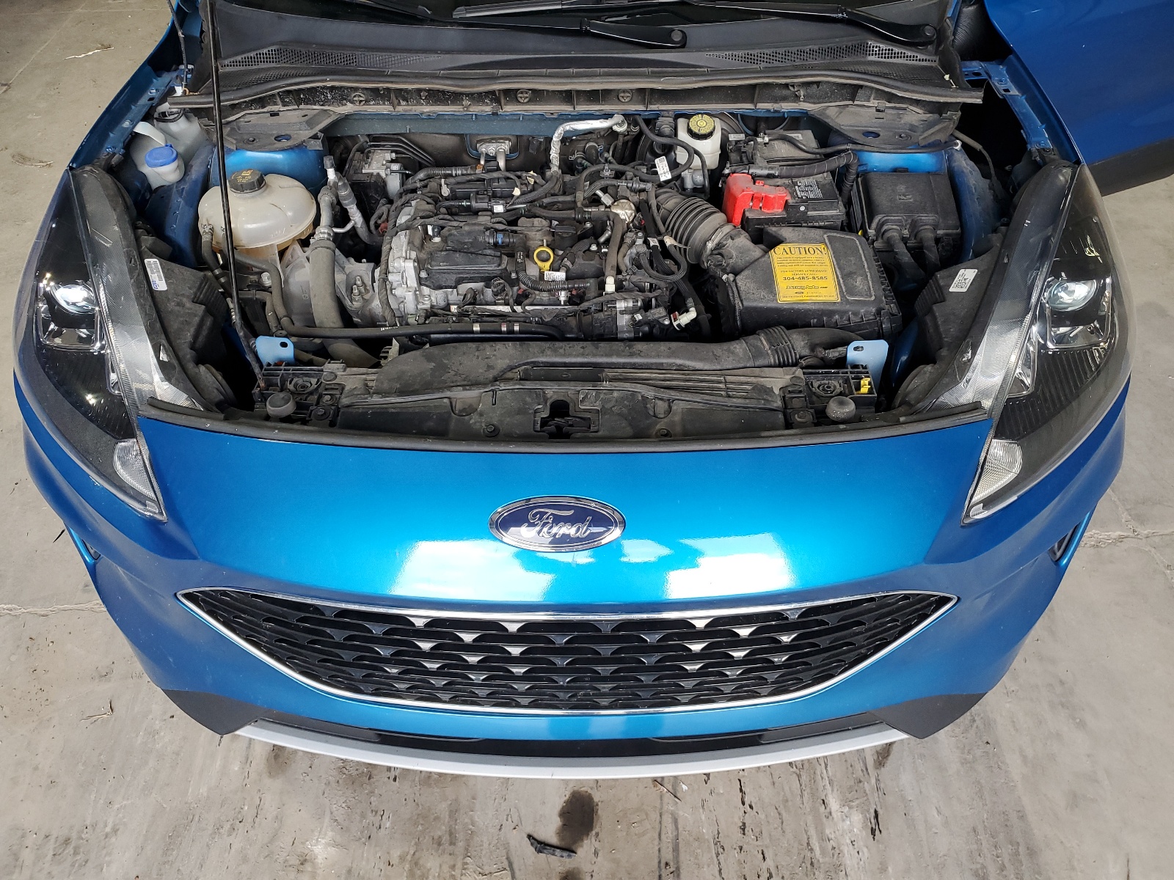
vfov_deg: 53.1
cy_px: 440
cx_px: 587
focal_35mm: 26
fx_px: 882
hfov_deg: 67.3
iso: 63
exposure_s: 1/120
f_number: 1.5
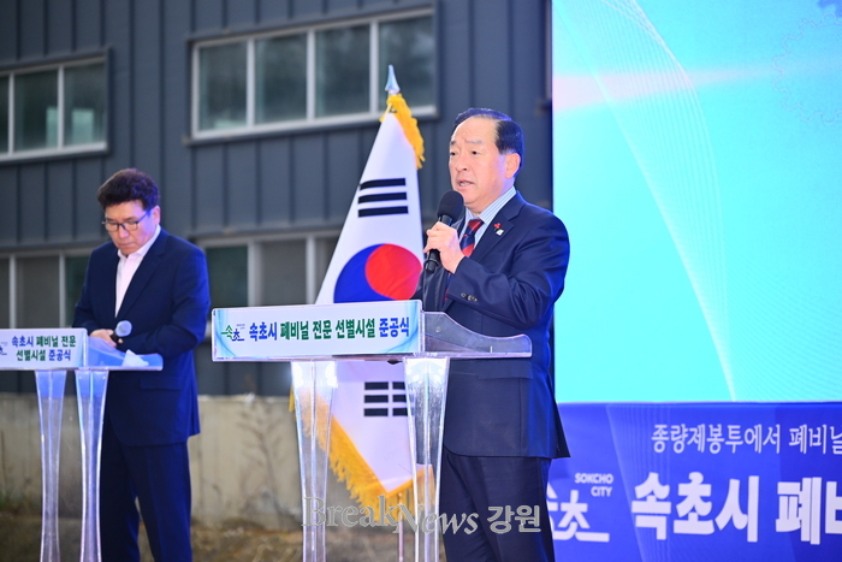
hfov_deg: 17.1
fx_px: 2807
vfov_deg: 11.4
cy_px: 281
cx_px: 421
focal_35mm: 120
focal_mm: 120
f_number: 4
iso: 320
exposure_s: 1/200
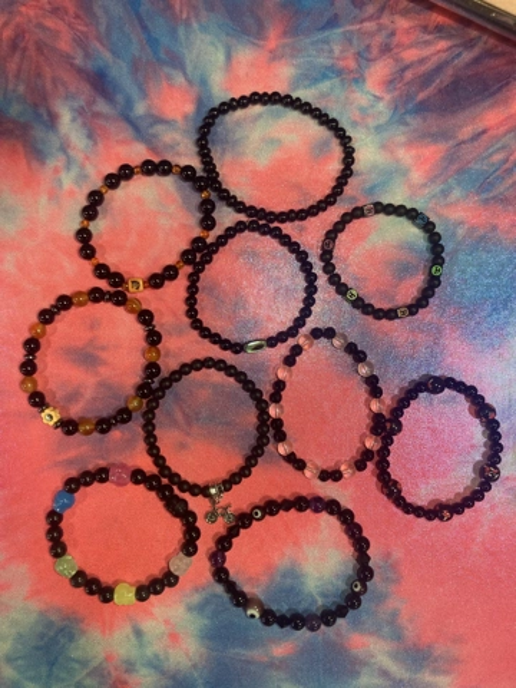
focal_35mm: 28
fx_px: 557
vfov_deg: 63.4
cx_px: 258
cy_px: 344
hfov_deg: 49.7
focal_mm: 3.99
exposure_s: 1/60
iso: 125
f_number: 1.8
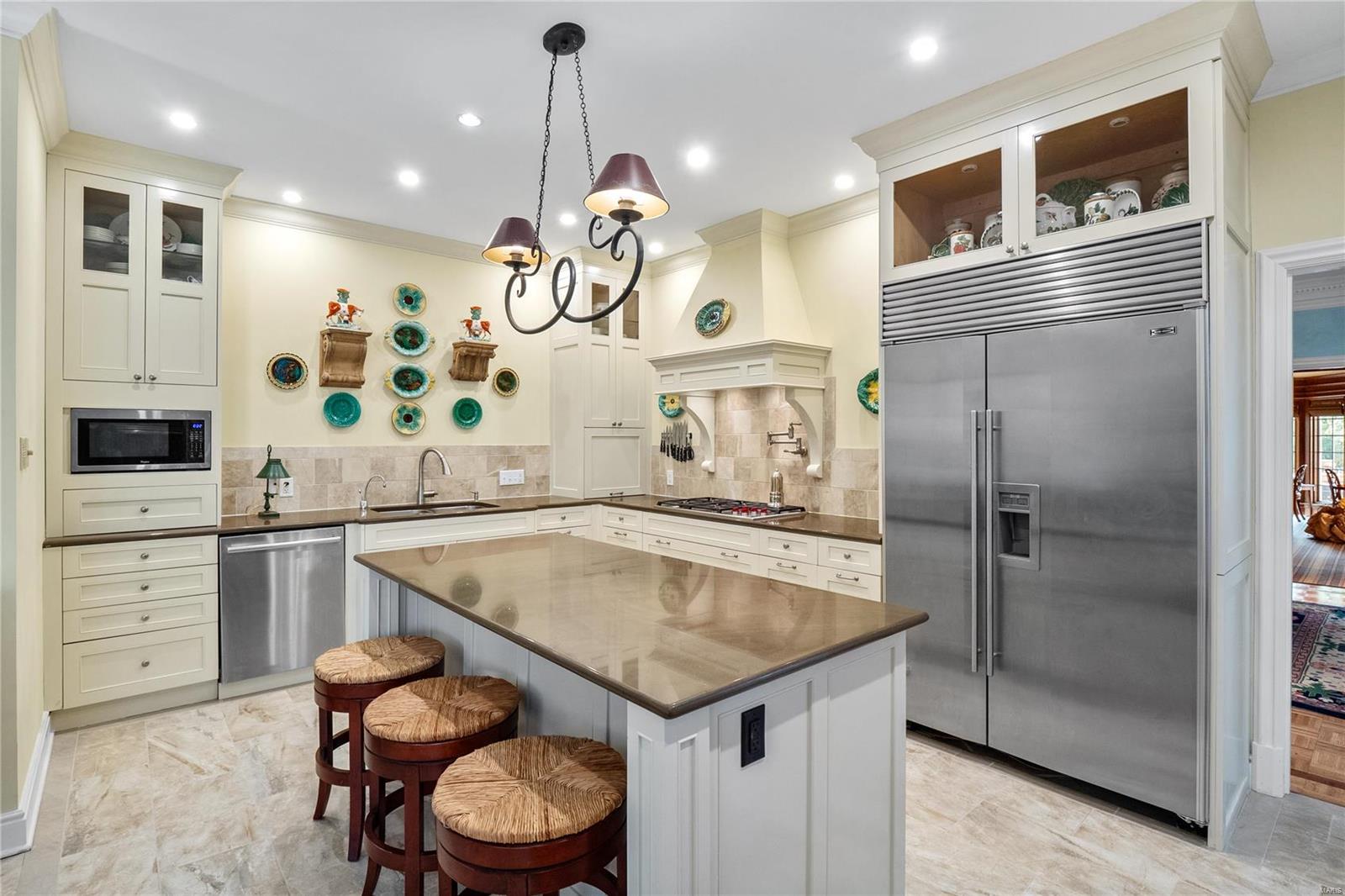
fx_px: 598
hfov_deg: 96.7
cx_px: 672
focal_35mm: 16
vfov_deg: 73.7
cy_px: 448
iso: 400
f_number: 8
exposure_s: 1/4
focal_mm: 8
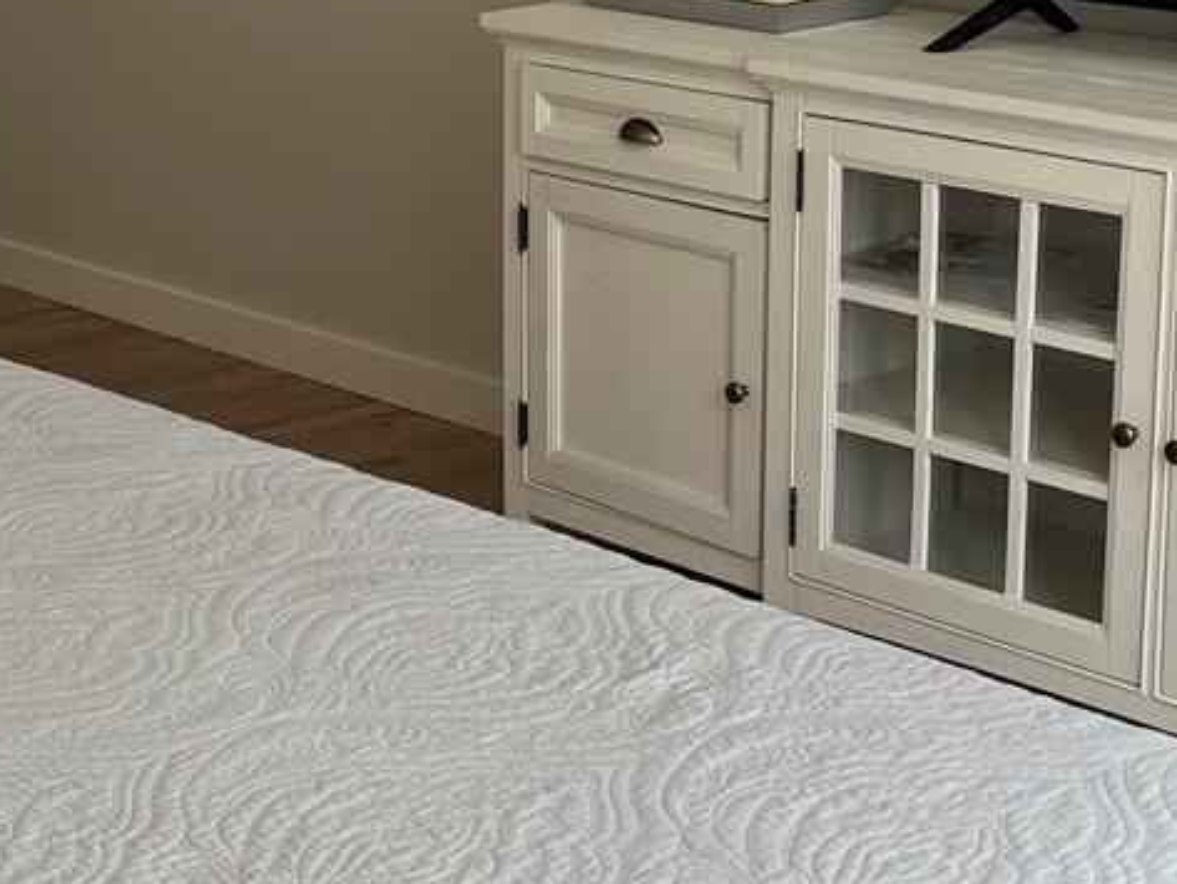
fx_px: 2993
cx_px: 212
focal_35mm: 88
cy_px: 271
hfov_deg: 21.9
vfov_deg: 16.7
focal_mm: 5.7
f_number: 1.5
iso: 32
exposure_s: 1/121
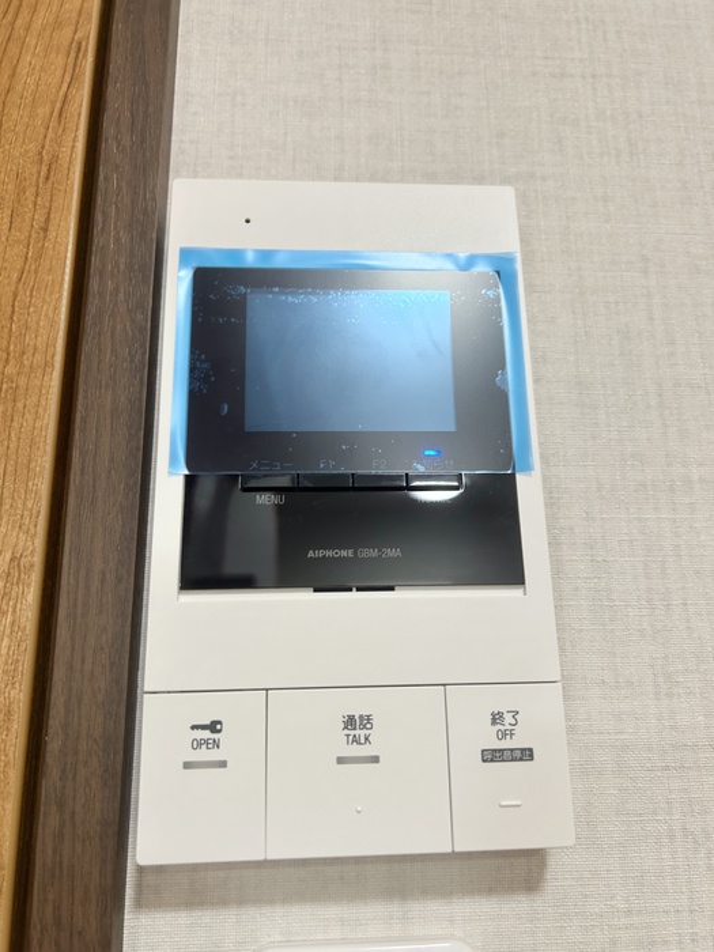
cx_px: 357
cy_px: 476
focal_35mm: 26
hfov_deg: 53.1
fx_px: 715
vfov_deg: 67.3
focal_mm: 5.7
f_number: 1.5
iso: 80
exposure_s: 1/50
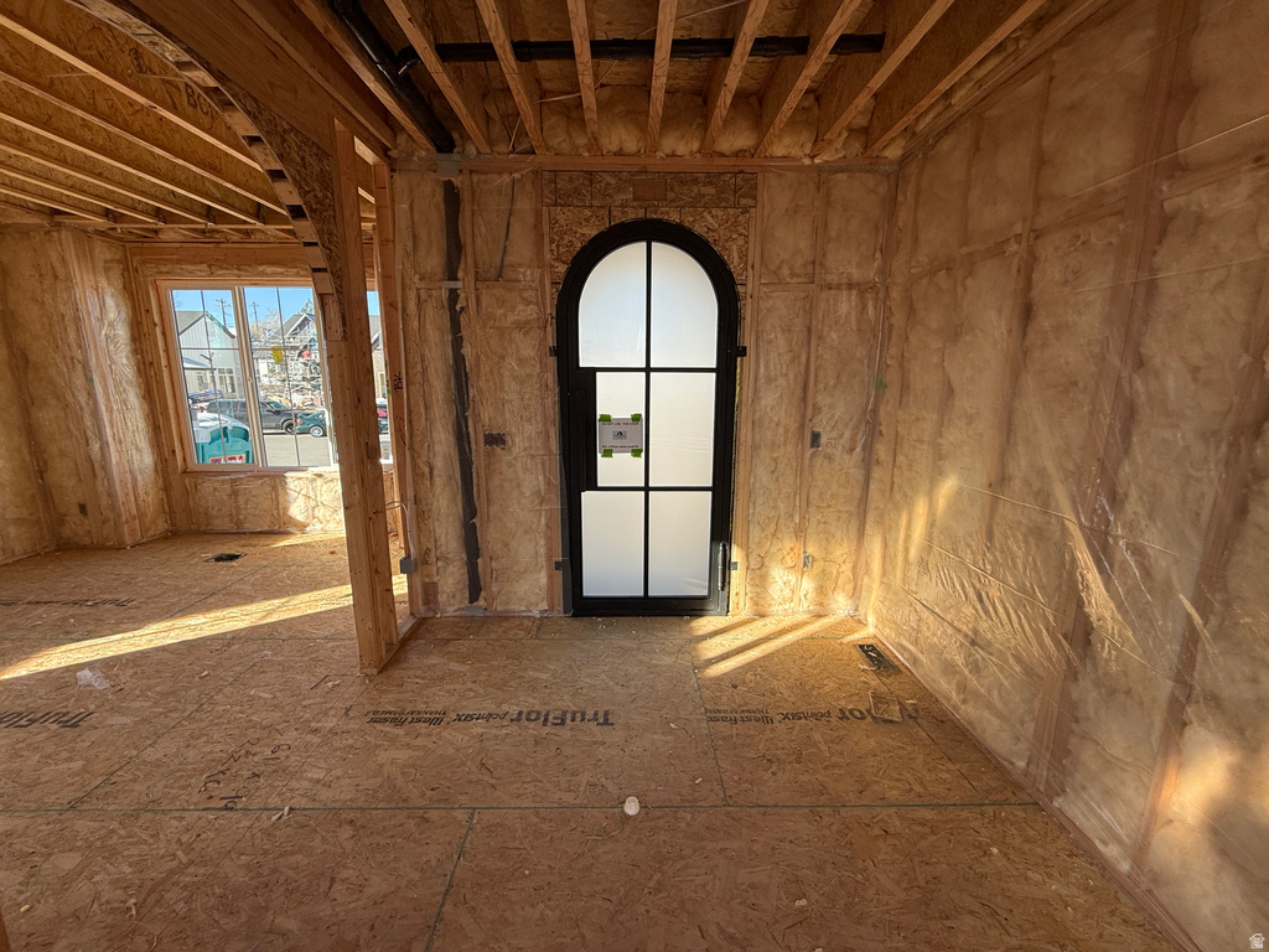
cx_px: 634
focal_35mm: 14
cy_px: 476
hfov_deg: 102.1
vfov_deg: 85.7
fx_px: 513
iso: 50
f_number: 2.2
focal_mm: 2.22
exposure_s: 1/301
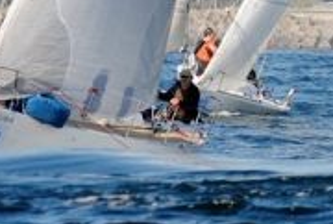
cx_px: 522
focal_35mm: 733
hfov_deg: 2.8
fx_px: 6797
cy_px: -8
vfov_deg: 1.9
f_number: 5.6
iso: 110
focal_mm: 110
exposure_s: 1/500
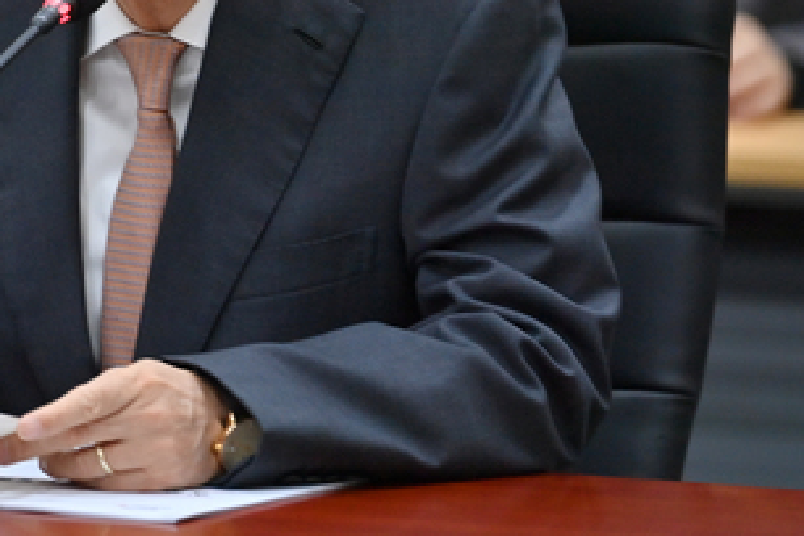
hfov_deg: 4.5
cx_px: -16
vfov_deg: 3.0
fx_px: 10228
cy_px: -59
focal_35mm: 458
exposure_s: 1/200
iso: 1000
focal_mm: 200
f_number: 4
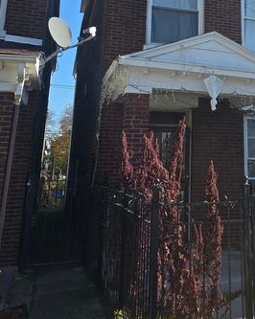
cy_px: 49
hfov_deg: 31.9
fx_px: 425
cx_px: 225
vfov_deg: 39.0
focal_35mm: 45
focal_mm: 6.3
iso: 12
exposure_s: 1/458
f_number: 1.7
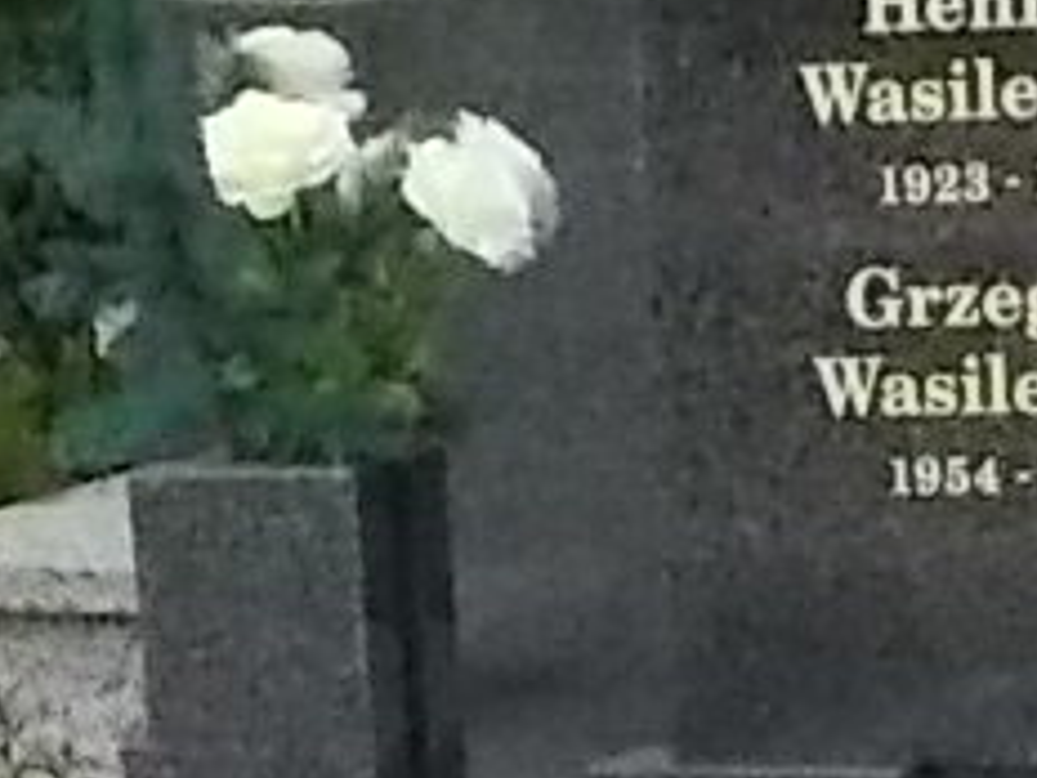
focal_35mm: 179
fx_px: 5362
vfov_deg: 7.9
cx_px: 805
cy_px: 1538
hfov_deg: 11.0
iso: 400
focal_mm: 4.6
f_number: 8
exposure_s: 1/250
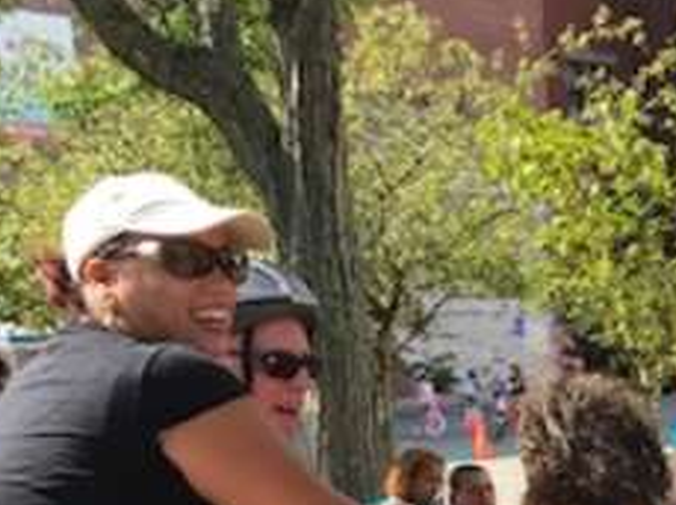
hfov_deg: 18.3
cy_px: 673
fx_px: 1911
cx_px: 945
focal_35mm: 98
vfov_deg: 14.4
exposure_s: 1/638
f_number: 1.8
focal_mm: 3.99
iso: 20
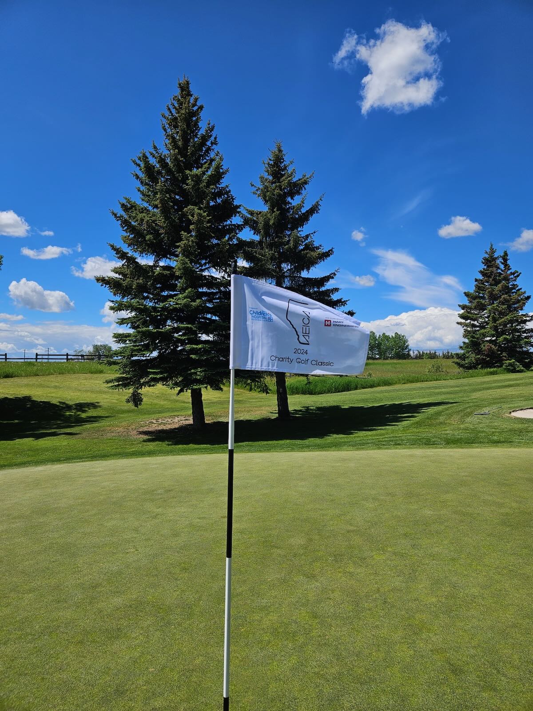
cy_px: 356
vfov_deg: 73.9
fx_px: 472
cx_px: 266
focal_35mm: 23
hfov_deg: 58.9
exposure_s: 1/2686
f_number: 1.8
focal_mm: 5.4
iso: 25
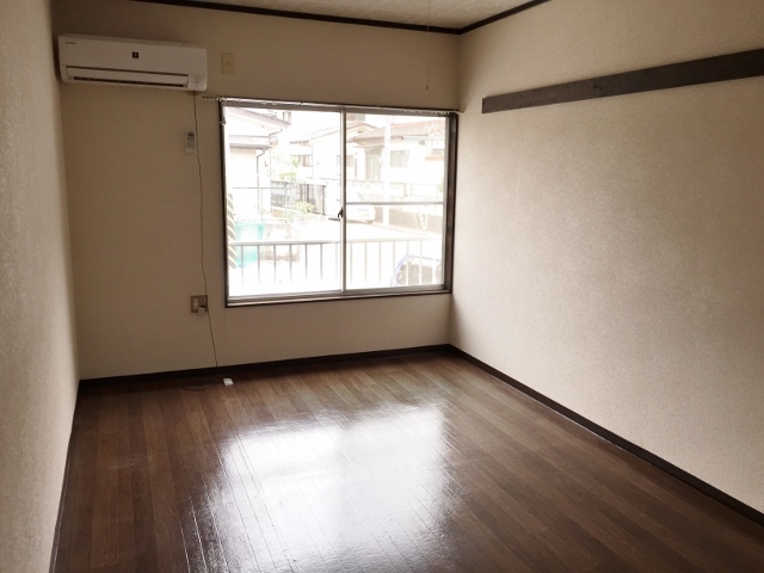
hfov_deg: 61.7
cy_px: 286
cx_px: 382
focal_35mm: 29
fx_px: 640
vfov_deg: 48.2
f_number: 2.2
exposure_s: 1/120
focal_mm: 4.15
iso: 32
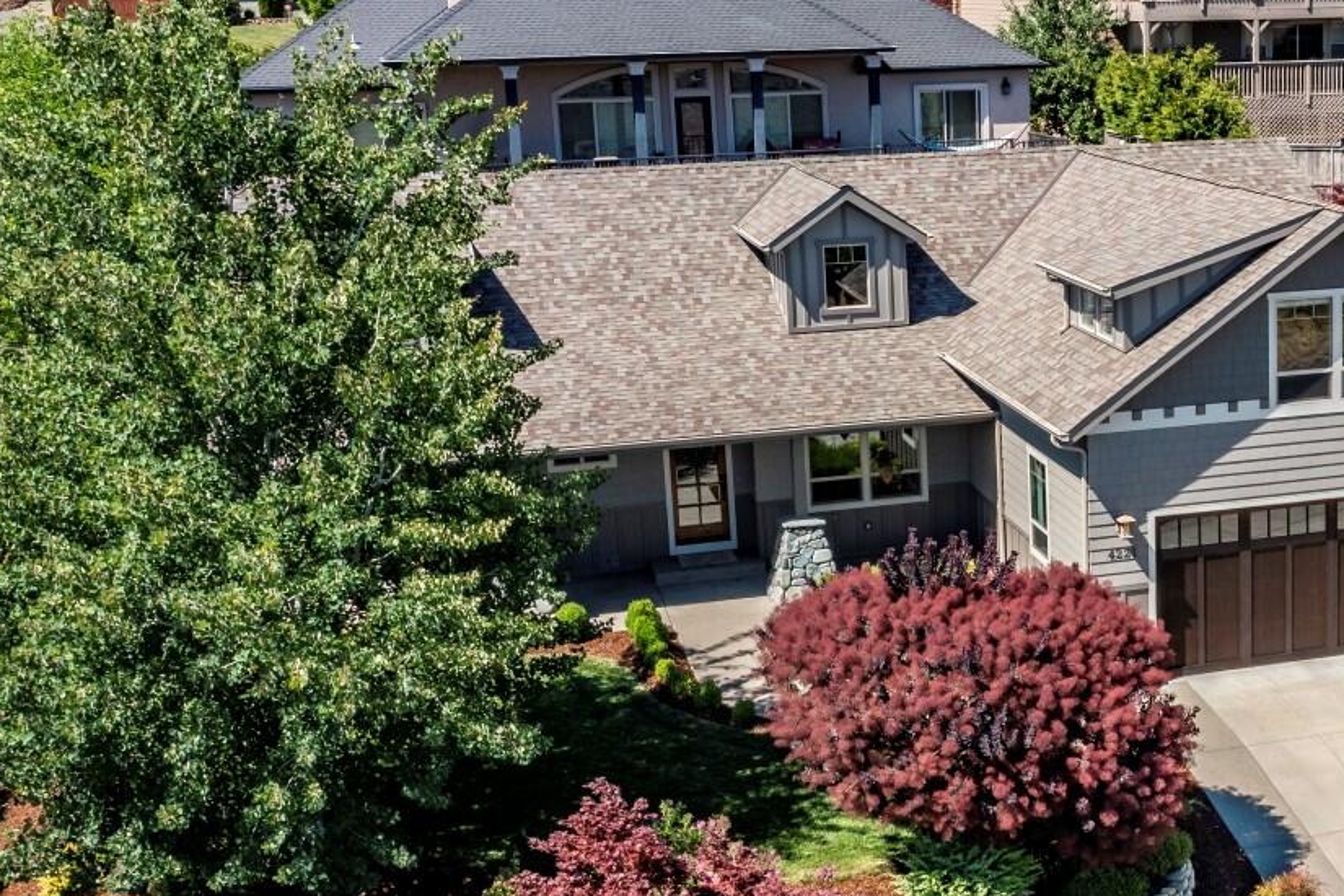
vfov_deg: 24.6
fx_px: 2053
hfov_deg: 34.5
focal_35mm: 55
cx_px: 1171
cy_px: 451
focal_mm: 10.26
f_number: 7.1
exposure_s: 1/1000
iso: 100
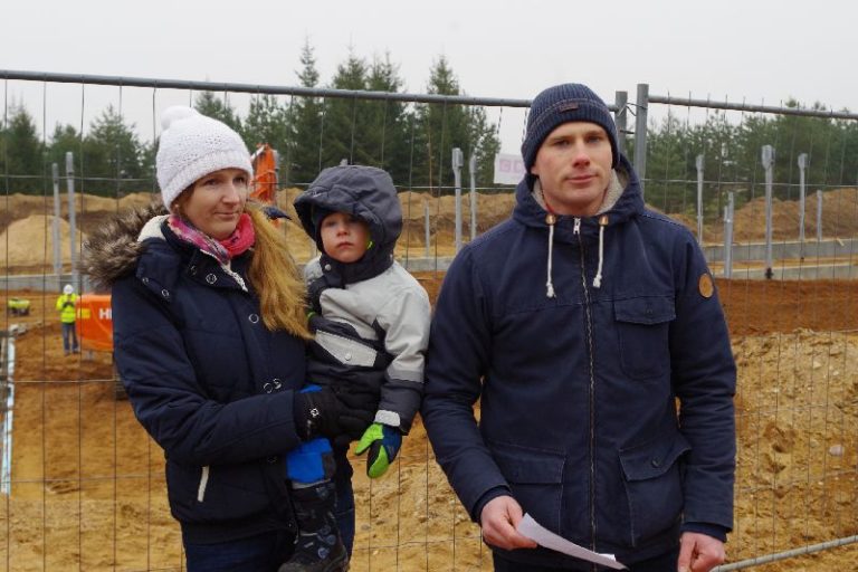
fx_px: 1168
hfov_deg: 40.3
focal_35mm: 49
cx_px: 429
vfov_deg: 27.5
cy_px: 286
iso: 800
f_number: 6.3
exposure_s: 1/60
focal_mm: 32.5
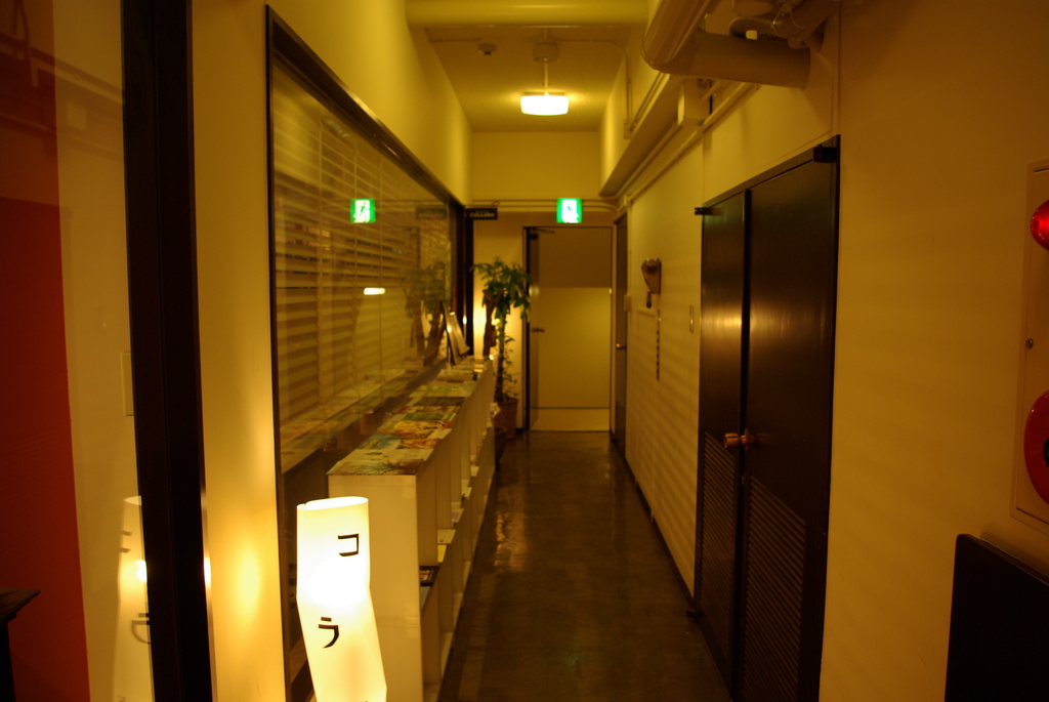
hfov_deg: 67.3
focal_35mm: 27
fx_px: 788
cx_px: 524
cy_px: 351
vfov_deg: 48.0
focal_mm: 18
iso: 200
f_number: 3.5
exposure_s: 1/20
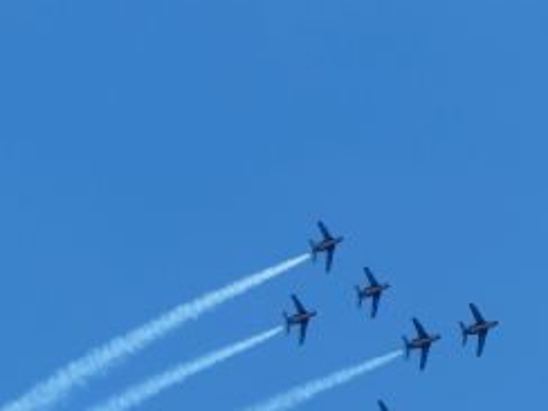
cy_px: 419
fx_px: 6032
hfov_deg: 5.2
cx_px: 382
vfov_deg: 3.9
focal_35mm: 381
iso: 100
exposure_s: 1/1600
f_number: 4
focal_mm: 33.5
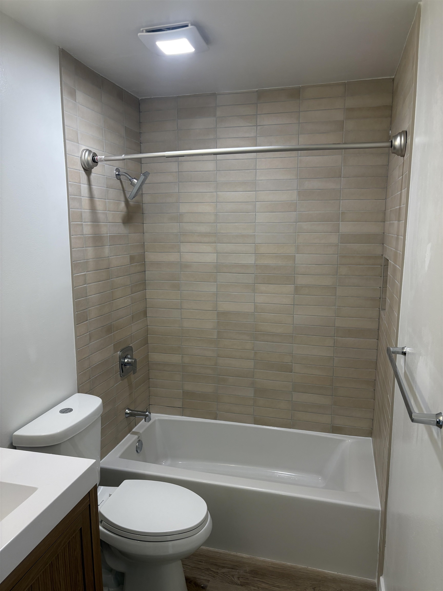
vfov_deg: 67.3
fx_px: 444
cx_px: 222
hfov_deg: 53.1
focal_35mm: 26
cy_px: 296
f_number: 1.6
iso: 125
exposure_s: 1/120
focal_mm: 5.96
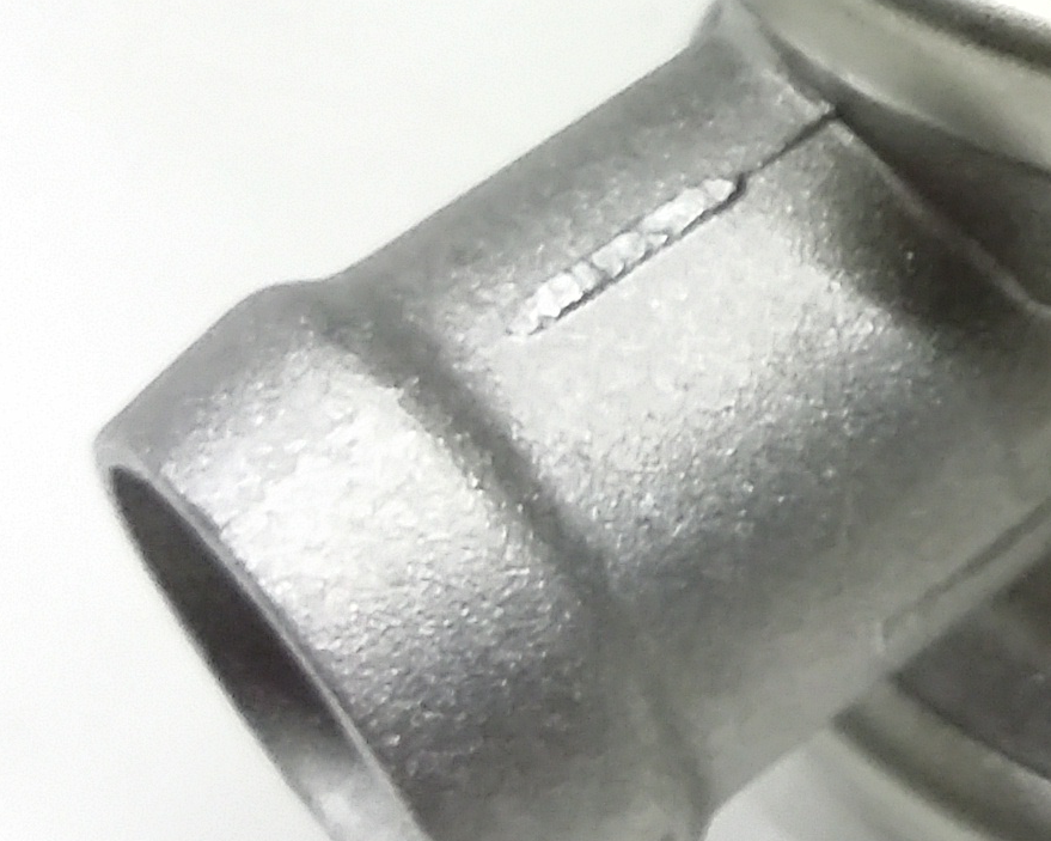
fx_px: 3608
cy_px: -59
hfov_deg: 15.7
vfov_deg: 13.1
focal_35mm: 116
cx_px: 1373
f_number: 2.4
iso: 250
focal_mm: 3.4
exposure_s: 1/15
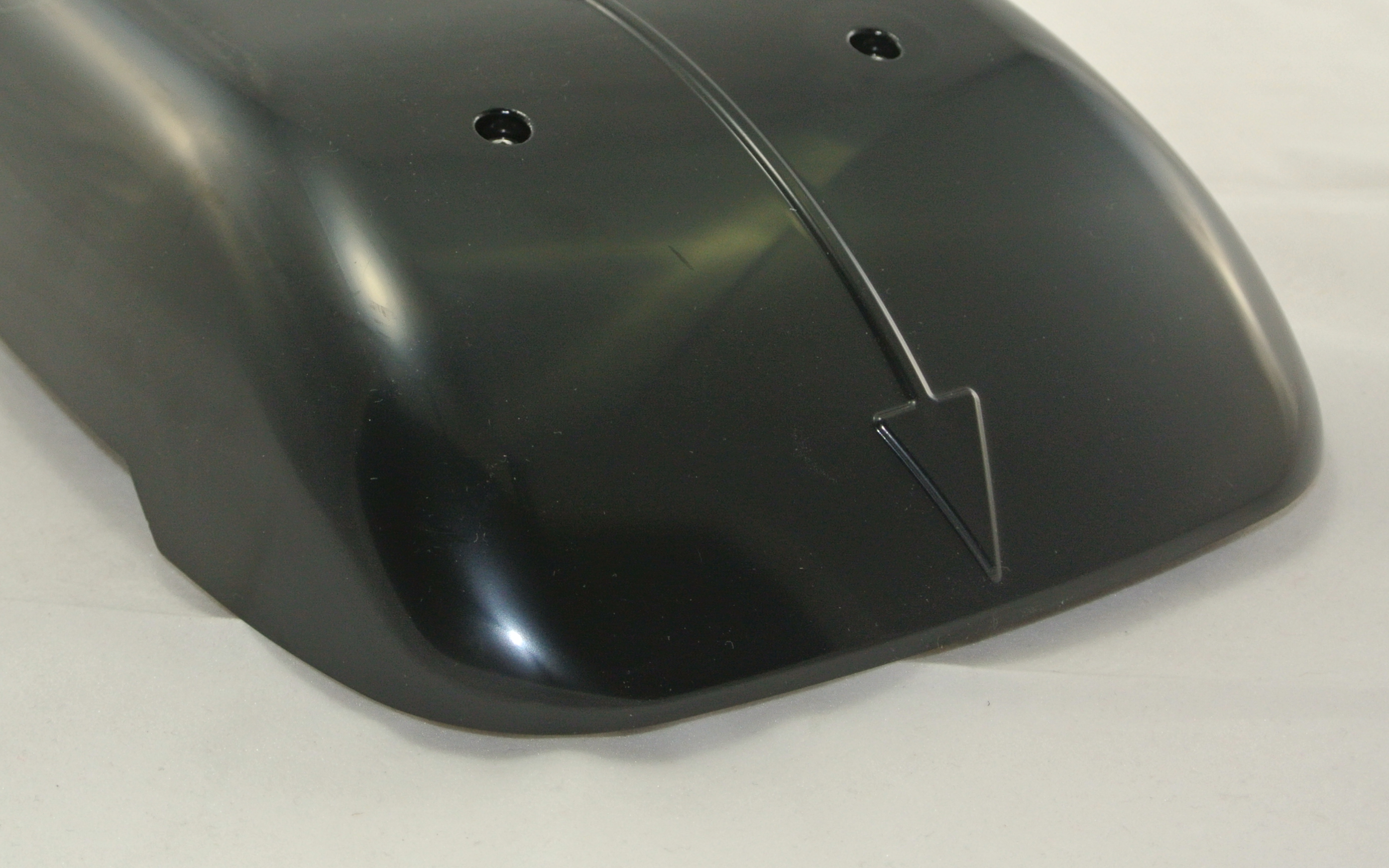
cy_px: 321
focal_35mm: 80
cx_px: 534
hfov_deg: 25.8
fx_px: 3029
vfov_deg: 16.3
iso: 400
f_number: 5
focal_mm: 21.1
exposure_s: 1/60
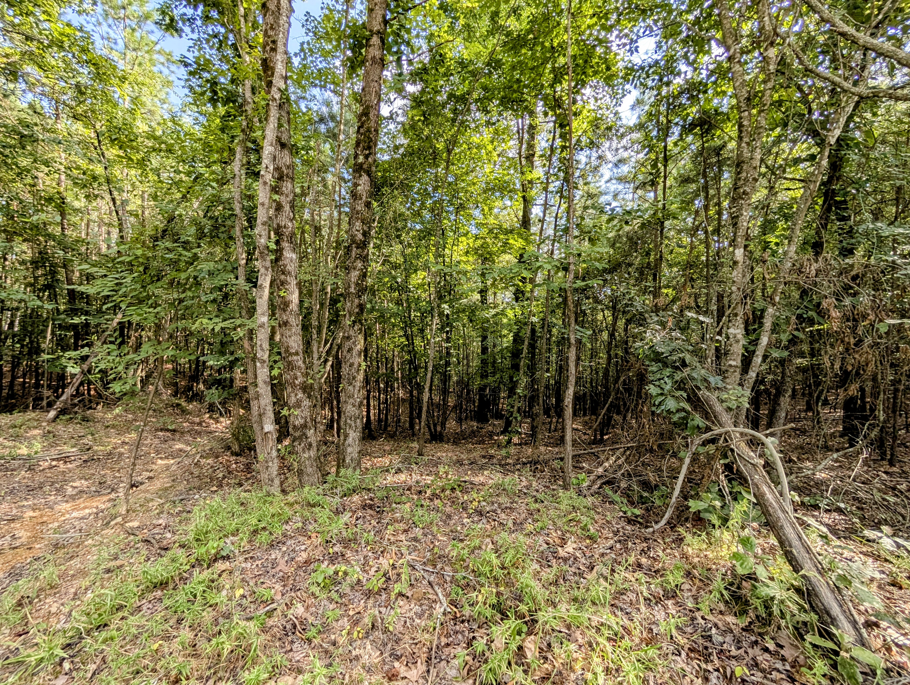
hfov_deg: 110.5
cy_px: 342
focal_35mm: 12
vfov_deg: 94.6
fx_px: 316
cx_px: 455
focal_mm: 2.02
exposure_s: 1/591
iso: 52
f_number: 1.7
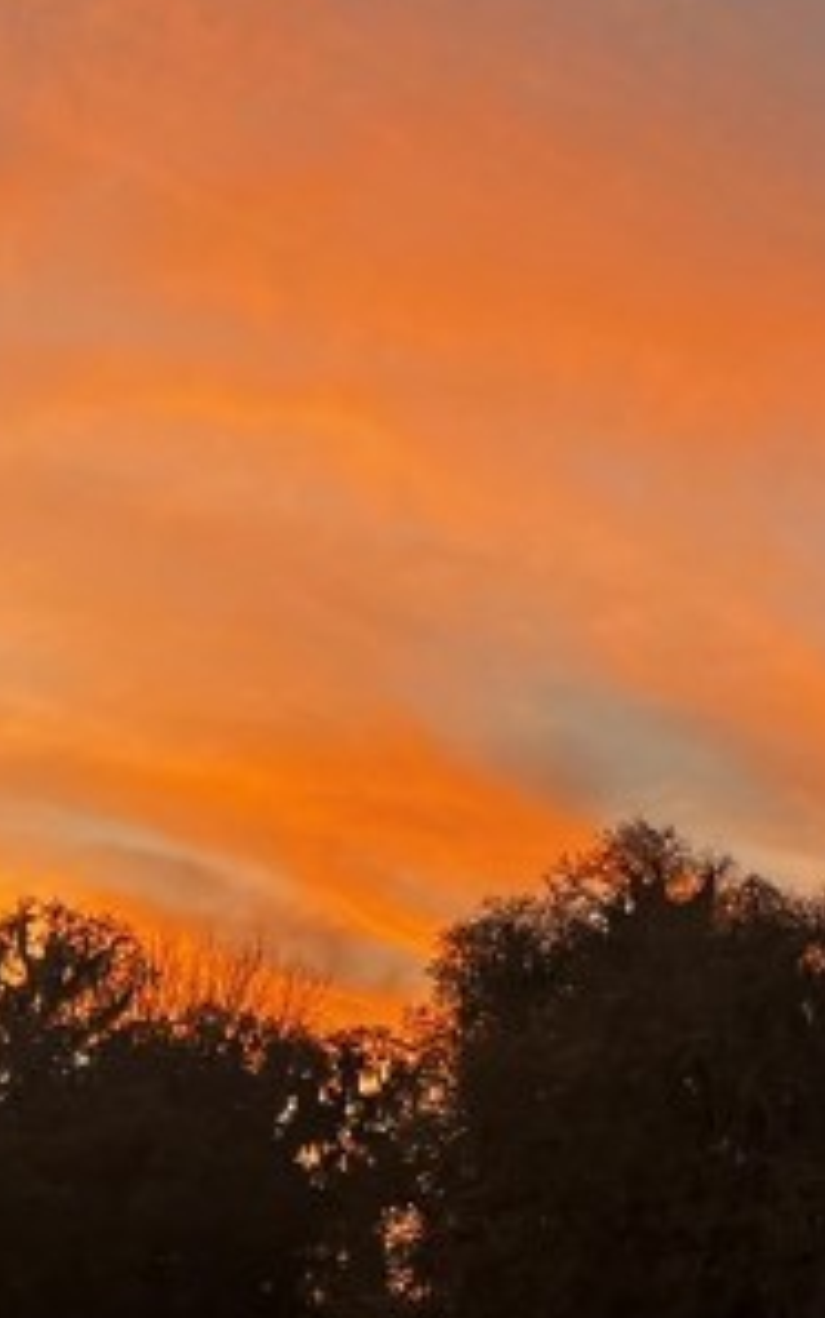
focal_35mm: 95
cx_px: 1087
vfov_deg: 21.6
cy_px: 1003
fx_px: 3413
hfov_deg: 13.3
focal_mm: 5.7
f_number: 1.5
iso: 32
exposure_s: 1/121
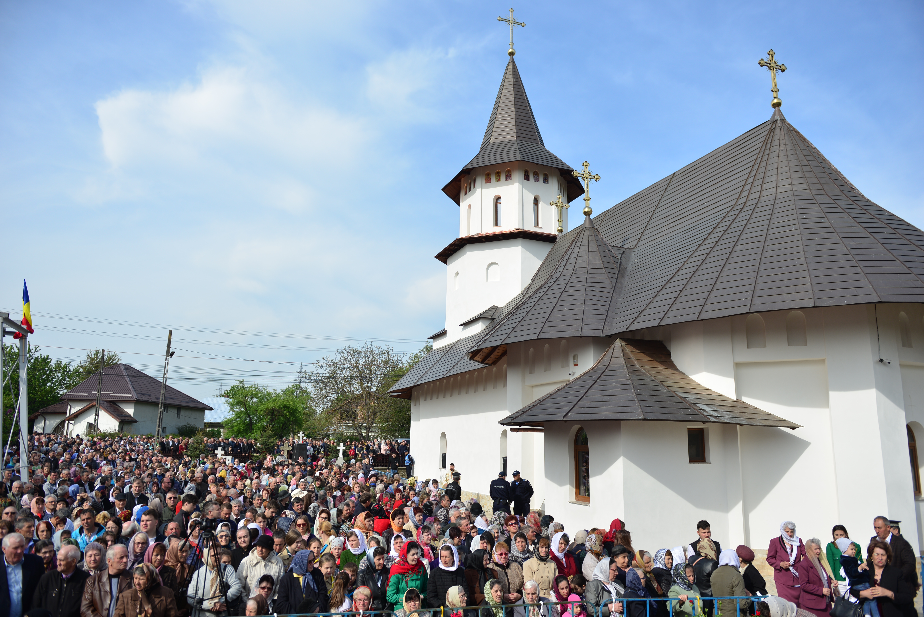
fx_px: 616
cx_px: 462
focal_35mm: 24
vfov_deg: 53.2
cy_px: 308
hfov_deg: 73.7
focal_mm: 24
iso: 100
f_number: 2.8
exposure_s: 1/1250
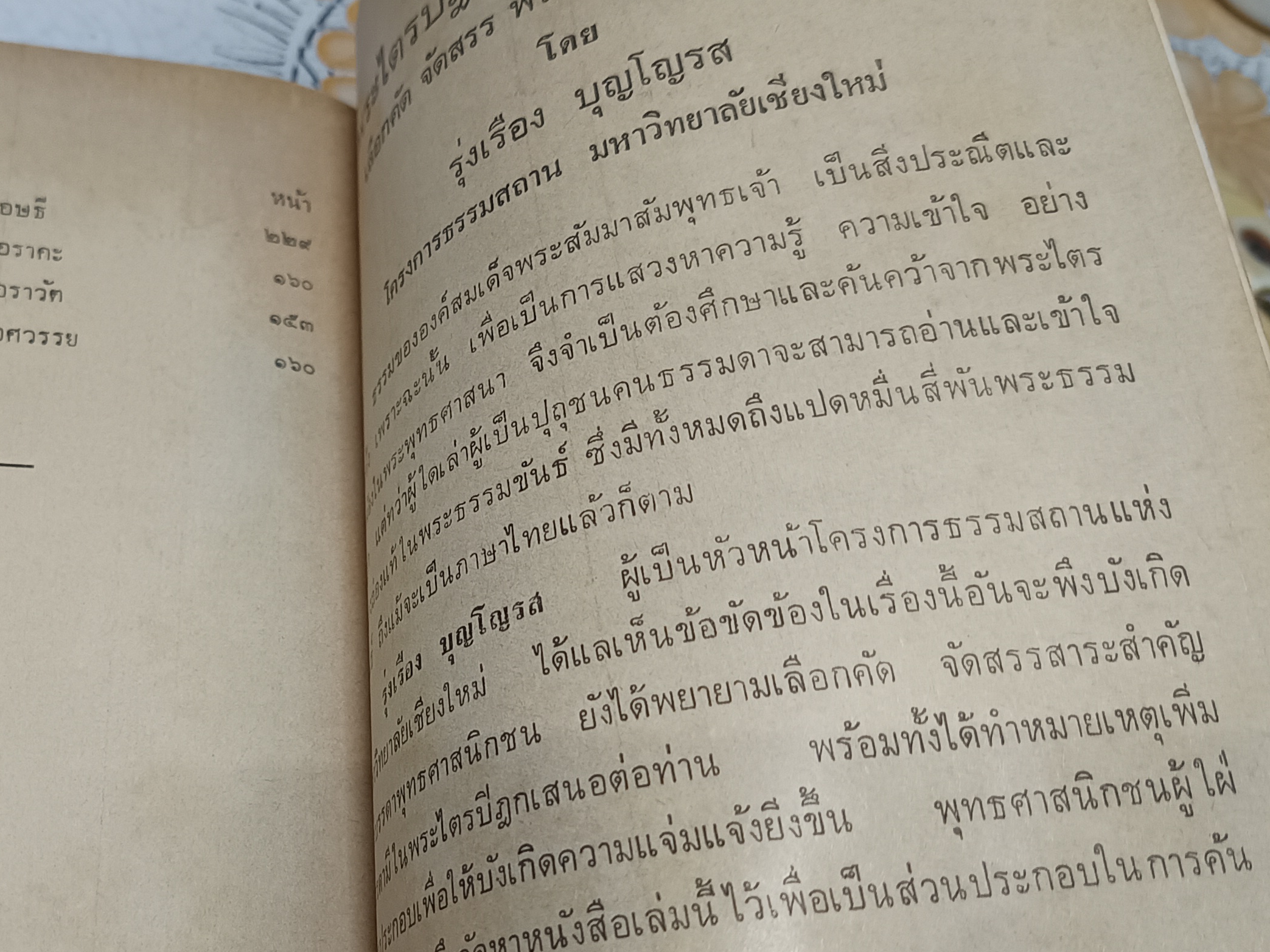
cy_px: 616
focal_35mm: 46
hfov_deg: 39.9
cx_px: 296
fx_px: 1688
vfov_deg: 31.3
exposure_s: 1/33.3
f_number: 1.7
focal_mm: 5.31
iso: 851
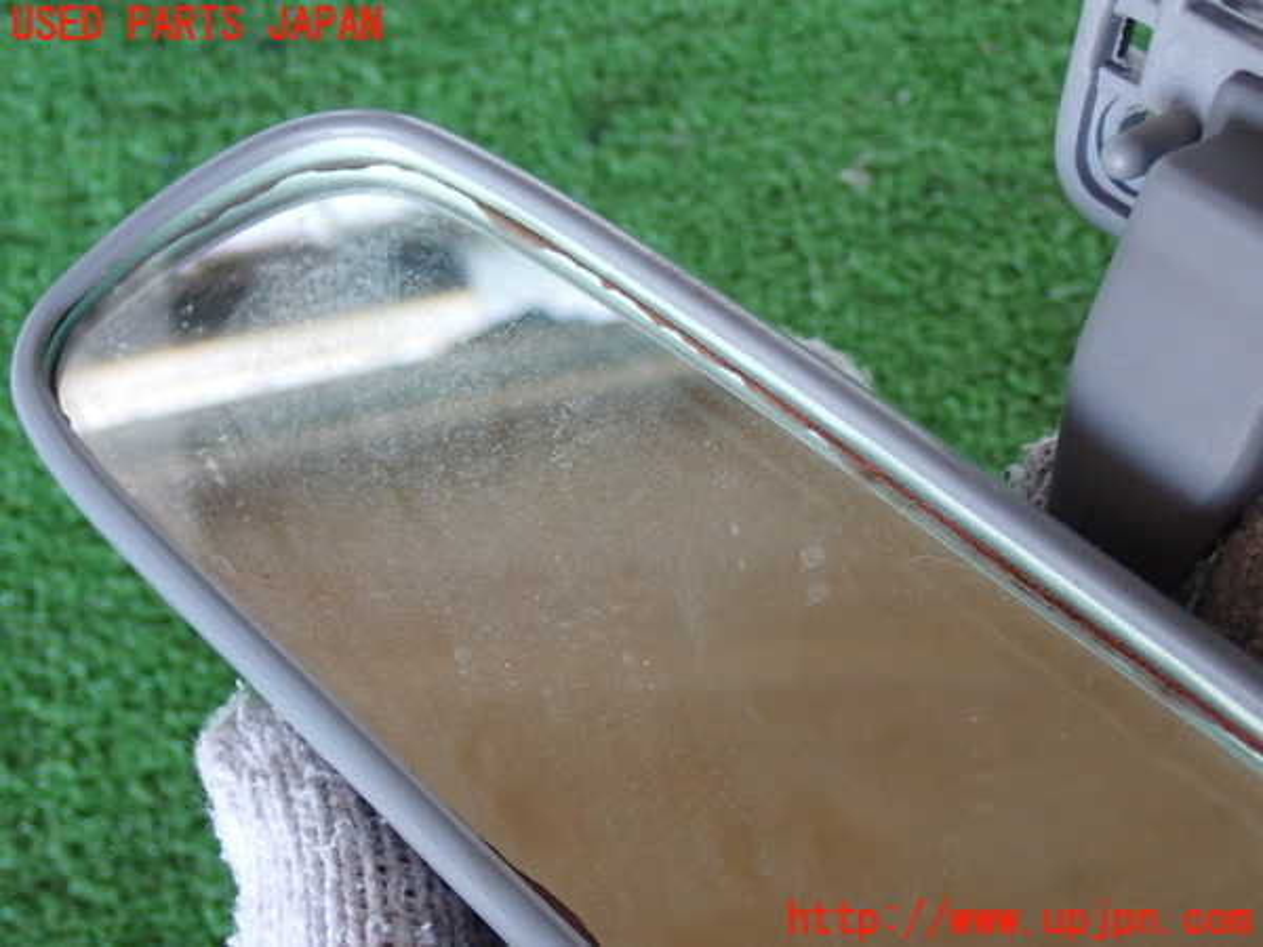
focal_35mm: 58
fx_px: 2116
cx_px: 632
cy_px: 474
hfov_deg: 33.2
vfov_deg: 25.2
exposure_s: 1/60
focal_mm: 10.35
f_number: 3.5
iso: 800
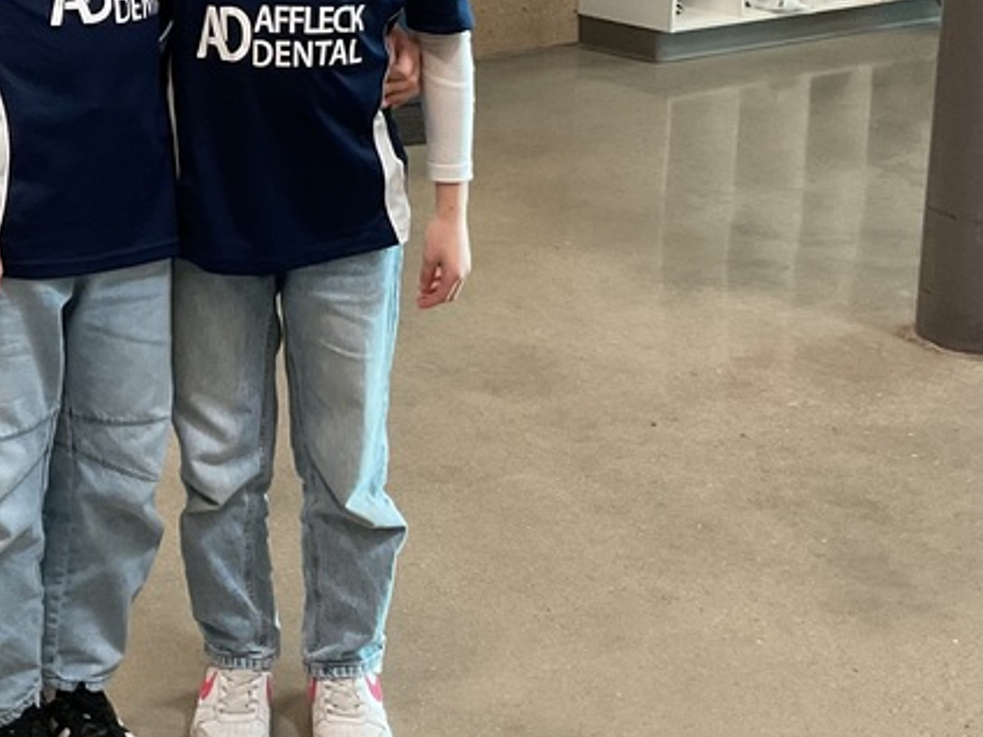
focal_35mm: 70
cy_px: 114
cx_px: 148
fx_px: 1988
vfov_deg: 20.7
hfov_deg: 27.0
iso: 200
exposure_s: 1/50
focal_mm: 3
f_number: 1.8
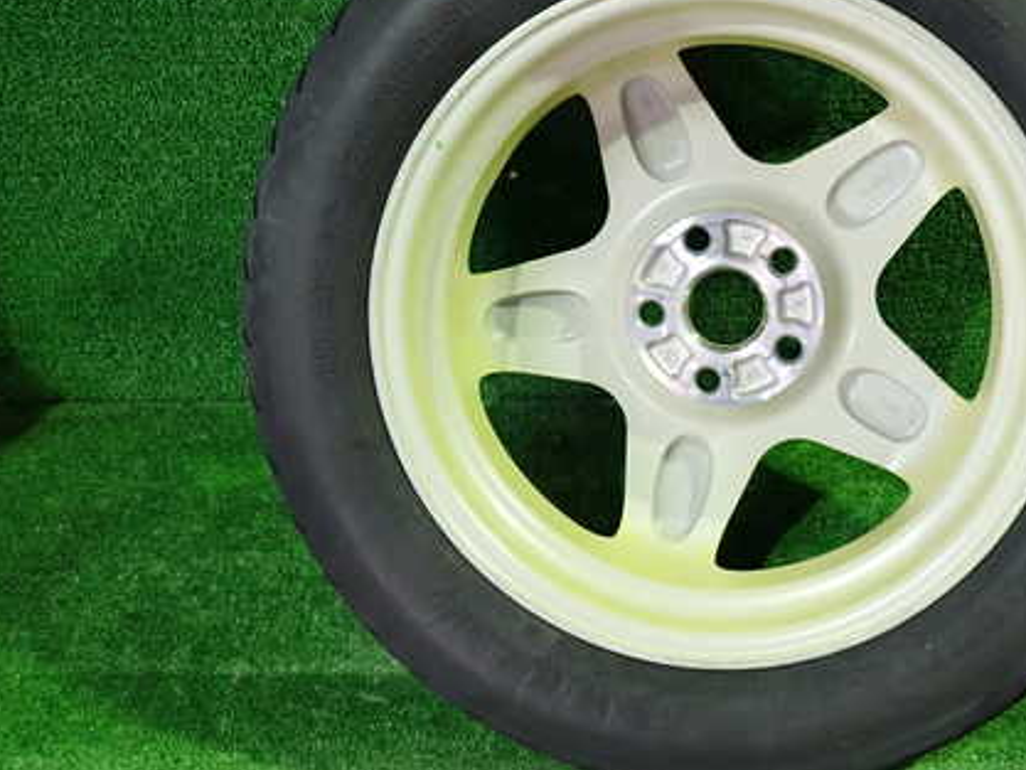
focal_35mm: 36
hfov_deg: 50.0
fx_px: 1067
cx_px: 718
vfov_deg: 39.4
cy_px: 280
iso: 320
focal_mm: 4.5
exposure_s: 1/30
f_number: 2
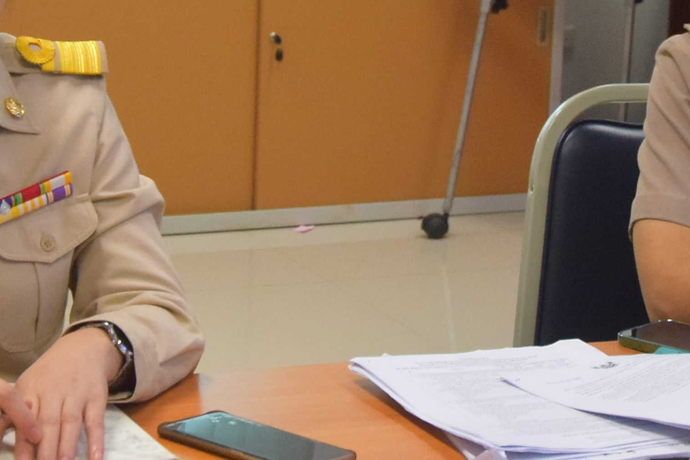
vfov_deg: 9.6
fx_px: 2722
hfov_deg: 14.4
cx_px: 299
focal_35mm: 142
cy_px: 83
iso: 2000
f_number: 6.3
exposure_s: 1/200
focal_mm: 32
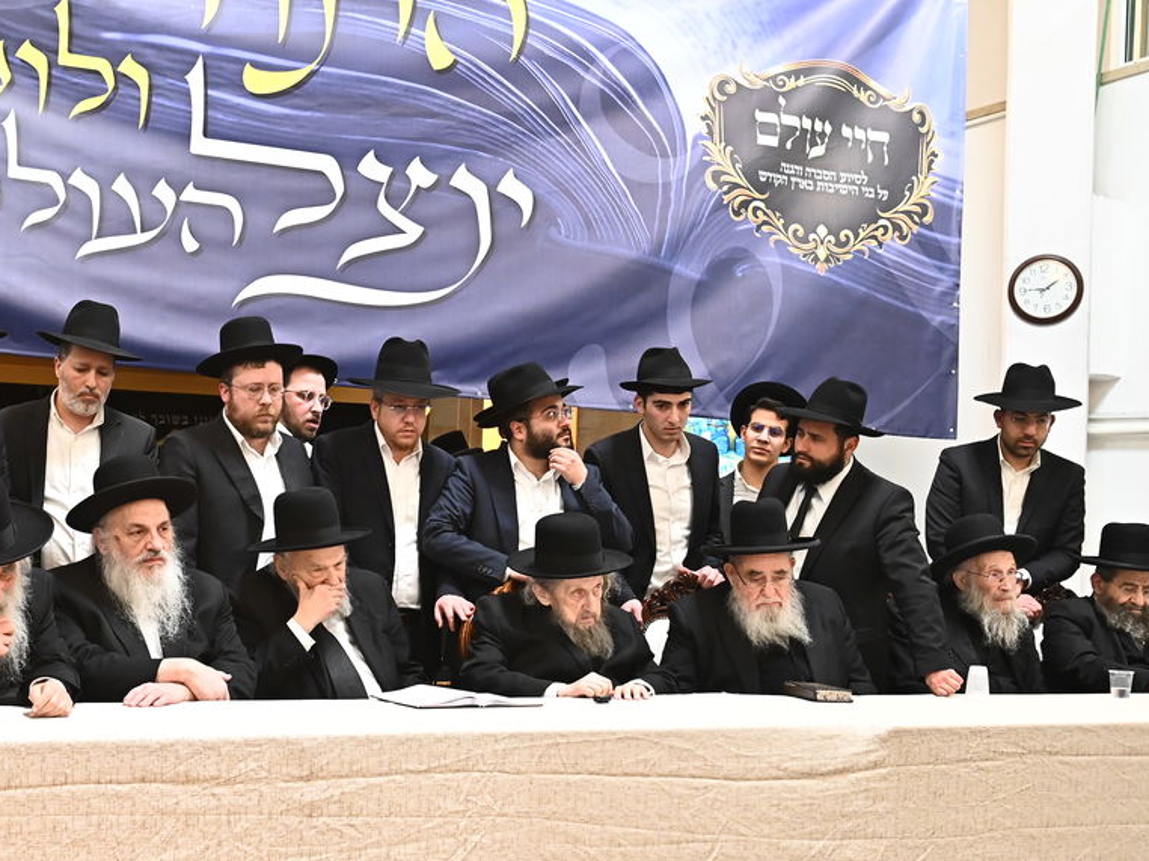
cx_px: 262
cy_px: 544
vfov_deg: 27.4
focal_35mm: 53
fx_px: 1759
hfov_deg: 35.2
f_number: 5
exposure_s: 1/125
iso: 3200
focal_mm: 30
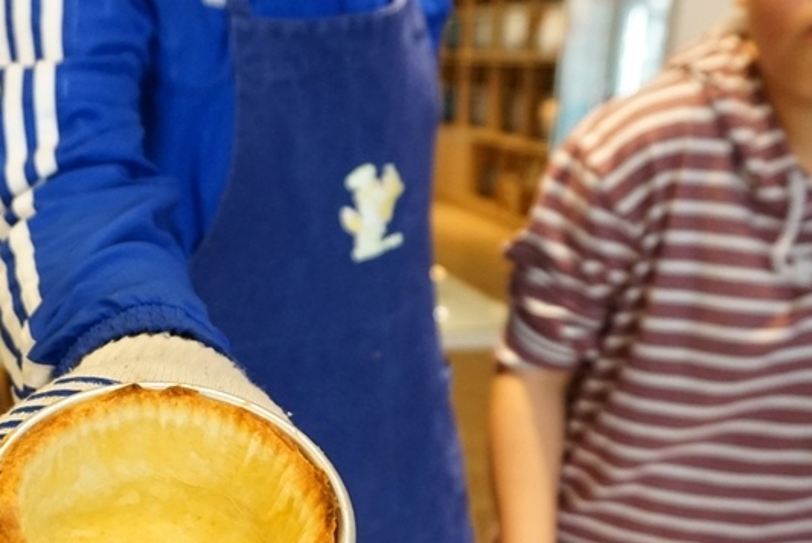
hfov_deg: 39.1
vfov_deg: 27.1
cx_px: 187
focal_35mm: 49
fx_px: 1105
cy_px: 429
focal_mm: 17
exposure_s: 1/160
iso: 1600
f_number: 4
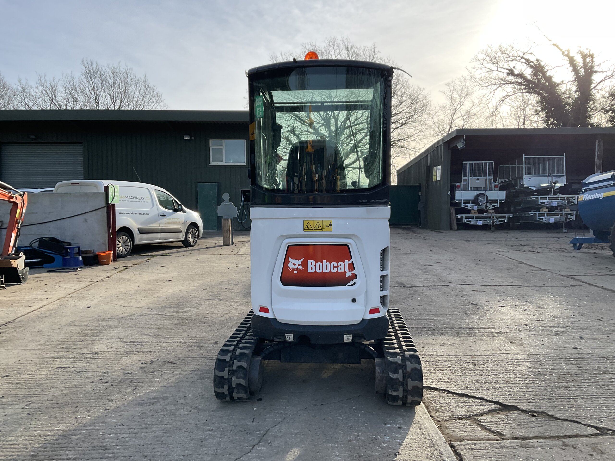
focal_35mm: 29
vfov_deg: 48.2
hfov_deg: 61.7
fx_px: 515
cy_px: 230
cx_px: 308
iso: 16
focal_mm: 3
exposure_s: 1/978
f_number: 1.8
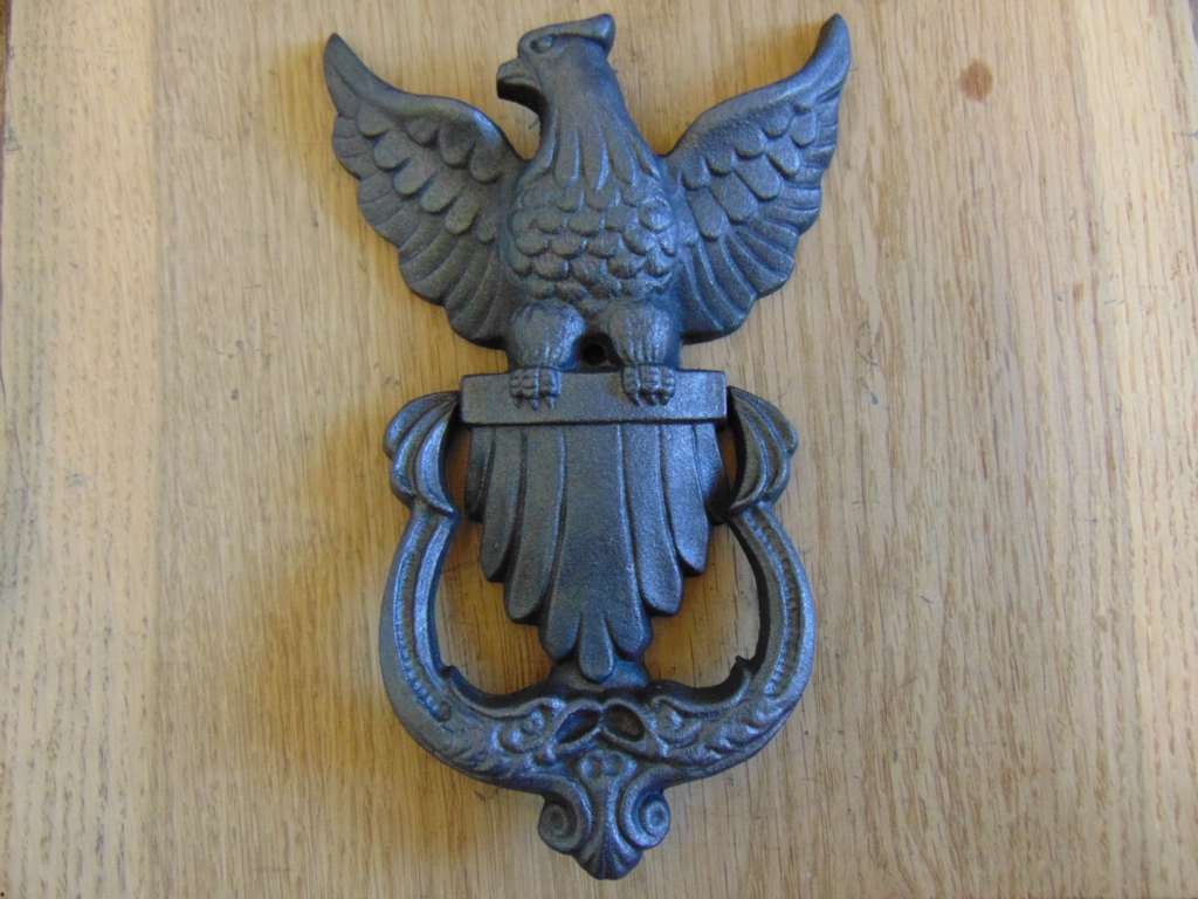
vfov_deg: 54.9
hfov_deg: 69.4
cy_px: 450
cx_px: 599
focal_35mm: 25
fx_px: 865
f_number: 3
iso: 400
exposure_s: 1/30
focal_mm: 4.5
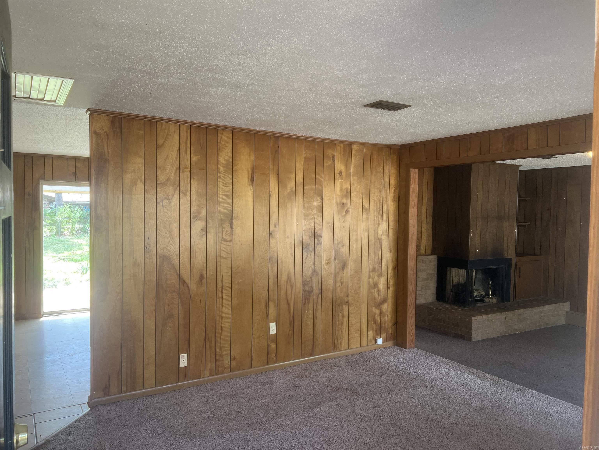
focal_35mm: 26
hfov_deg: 67.3
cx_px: 300
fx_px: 450
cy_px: 225
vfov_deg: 53.1
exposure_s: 1/121
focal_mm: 5.7
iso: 100
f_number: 1.5
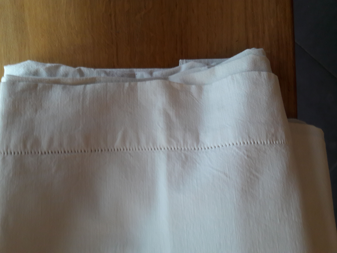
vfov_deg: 49.7
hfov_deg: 63.4
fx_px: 273
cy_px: 126
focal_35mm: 28
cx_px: 168
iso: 125
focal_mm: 3.7
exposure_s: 1/33
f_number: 1.9
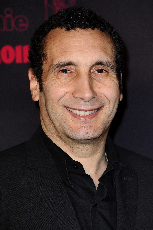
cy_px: 115
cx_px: 76
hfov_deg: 4.6
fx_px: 1916
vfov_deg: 6.9
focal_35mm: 300
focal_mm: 300
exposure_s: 1/250
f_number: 7.1
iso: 640
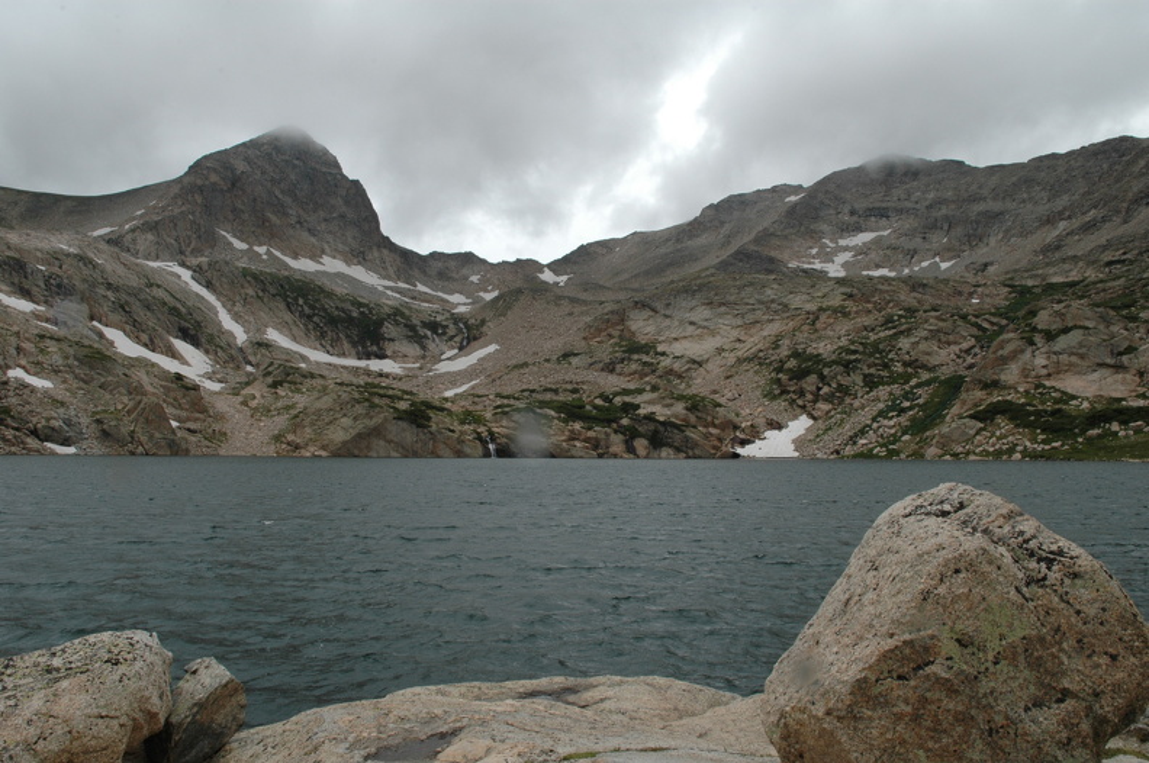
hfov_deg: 67.4
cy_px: 382
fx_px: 861
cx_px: 574
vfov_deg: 47.8
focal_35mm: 27
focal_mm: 18
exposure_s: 1/100
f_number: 16
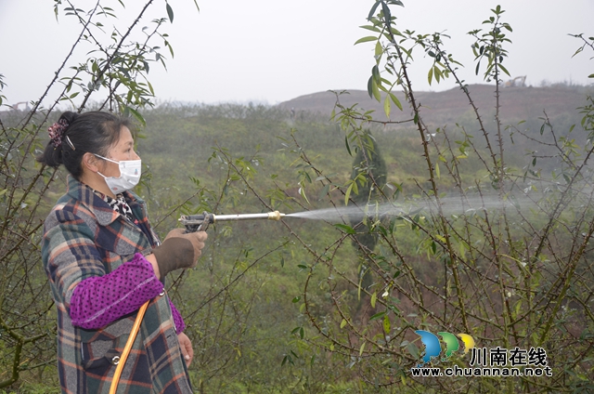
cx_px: 297
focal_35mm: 39
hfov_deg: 49.6
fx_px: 642
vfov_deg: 34.1
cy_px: 197
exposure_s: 1/160
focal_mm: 26
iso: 200
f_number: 4
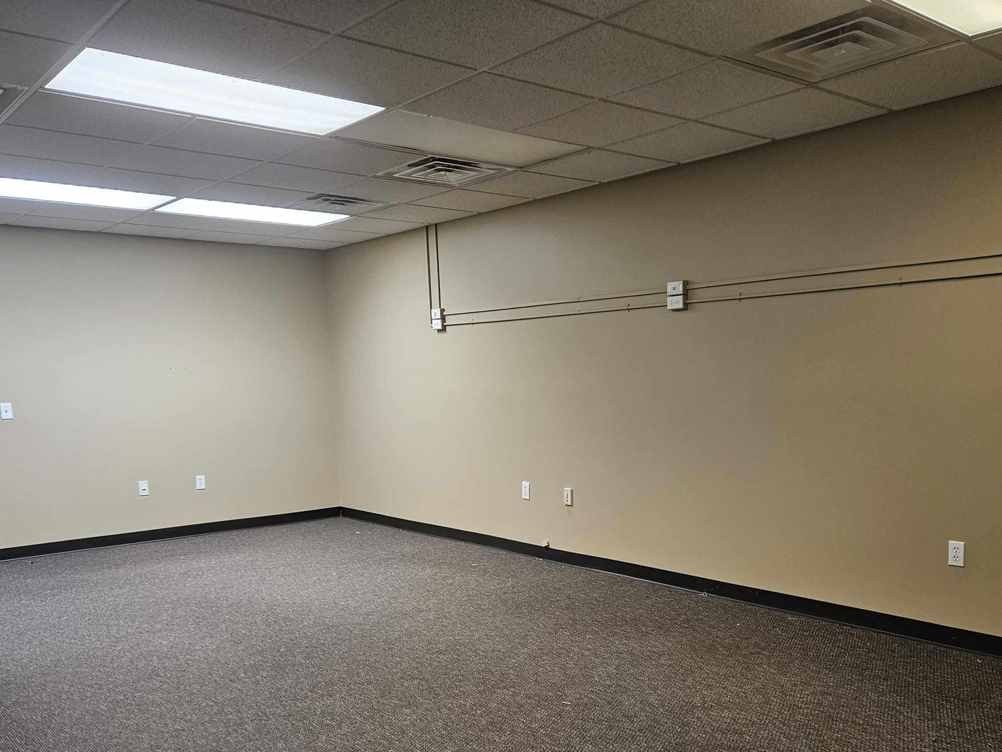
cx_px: 525
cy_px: 495
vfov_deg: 44.8
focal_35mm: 31
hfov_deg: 58.3
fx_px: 897
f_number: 1.8
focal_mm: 5.4
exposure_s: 1/120
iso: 320
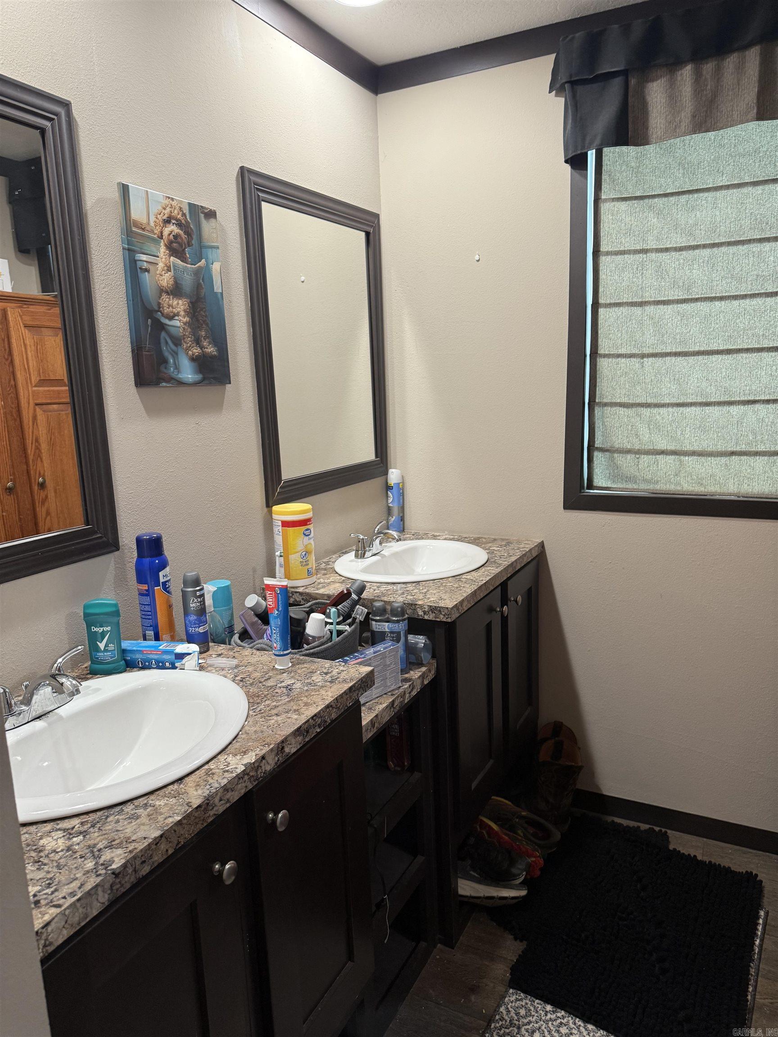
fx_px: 719
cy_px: 518
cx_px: 389
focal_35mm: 24
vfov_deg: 71.6
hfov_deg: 56.8
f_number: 1.78
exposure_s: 1/60
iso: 200
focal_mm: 6.76
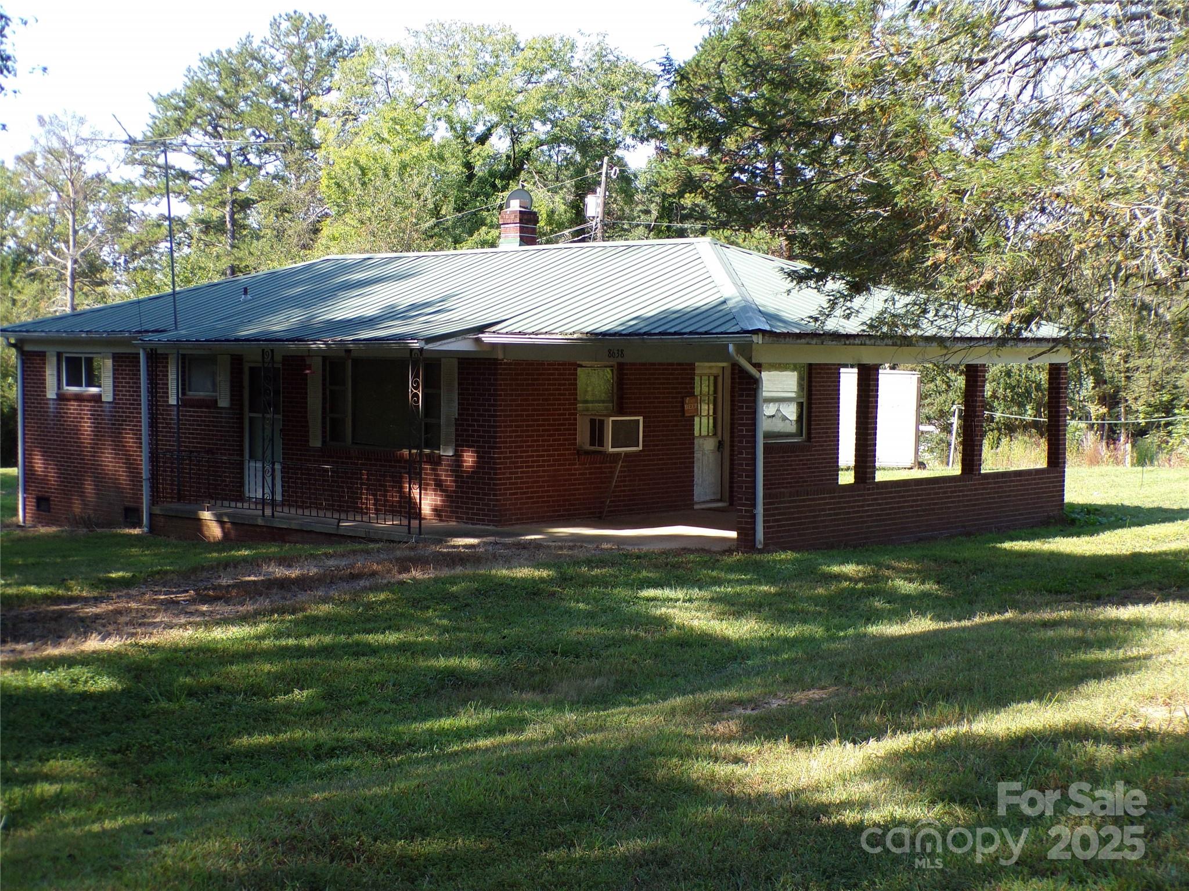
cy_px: 446
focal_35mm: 49
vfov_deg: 29.7
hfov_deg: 38.9
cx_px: 594
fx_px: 1683
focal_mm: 8.7
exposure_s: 1/240
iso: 80
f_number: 3.5
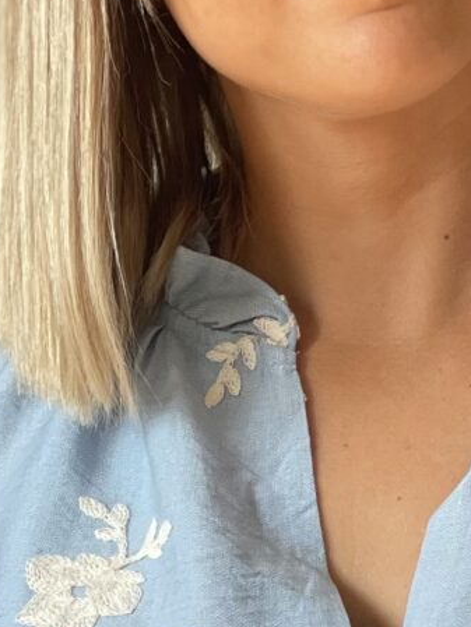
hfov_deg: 6.3
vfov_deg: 8.2
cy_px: 817
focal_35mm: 237
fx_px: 4298
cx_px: 429
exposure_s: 1/122
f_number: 2
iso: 40
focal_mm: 6
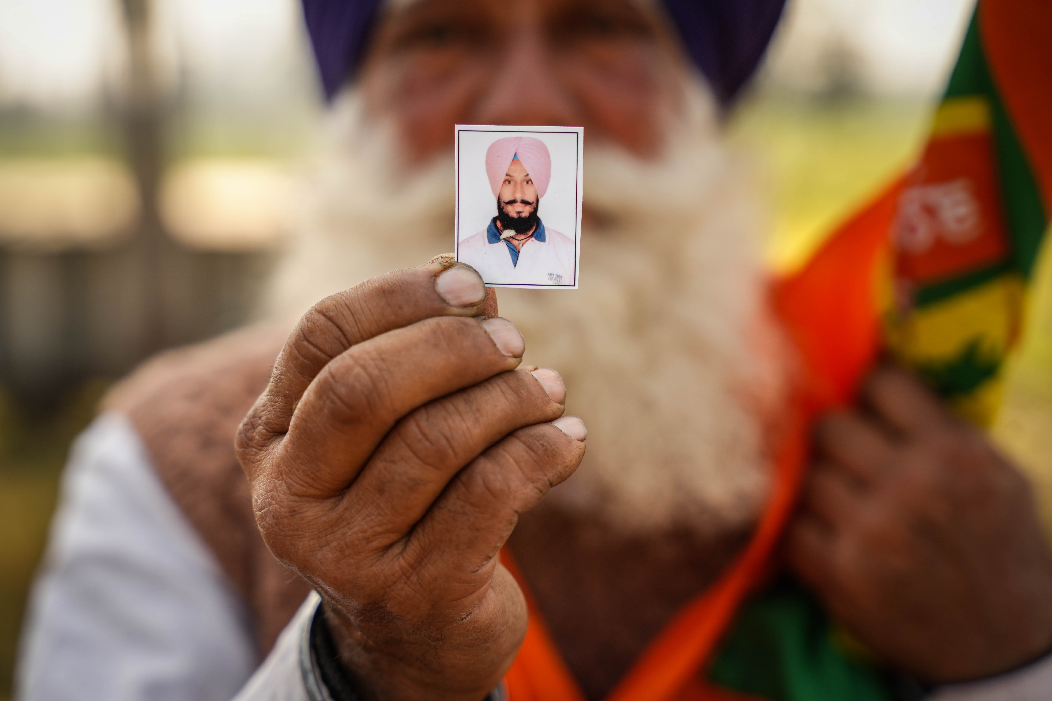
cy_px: 350
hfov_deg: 28.8
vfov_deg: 19.5
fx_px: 2045
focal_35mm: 70
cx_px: 526
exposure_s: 1/2500
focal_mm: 70
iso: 320
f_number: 2.8
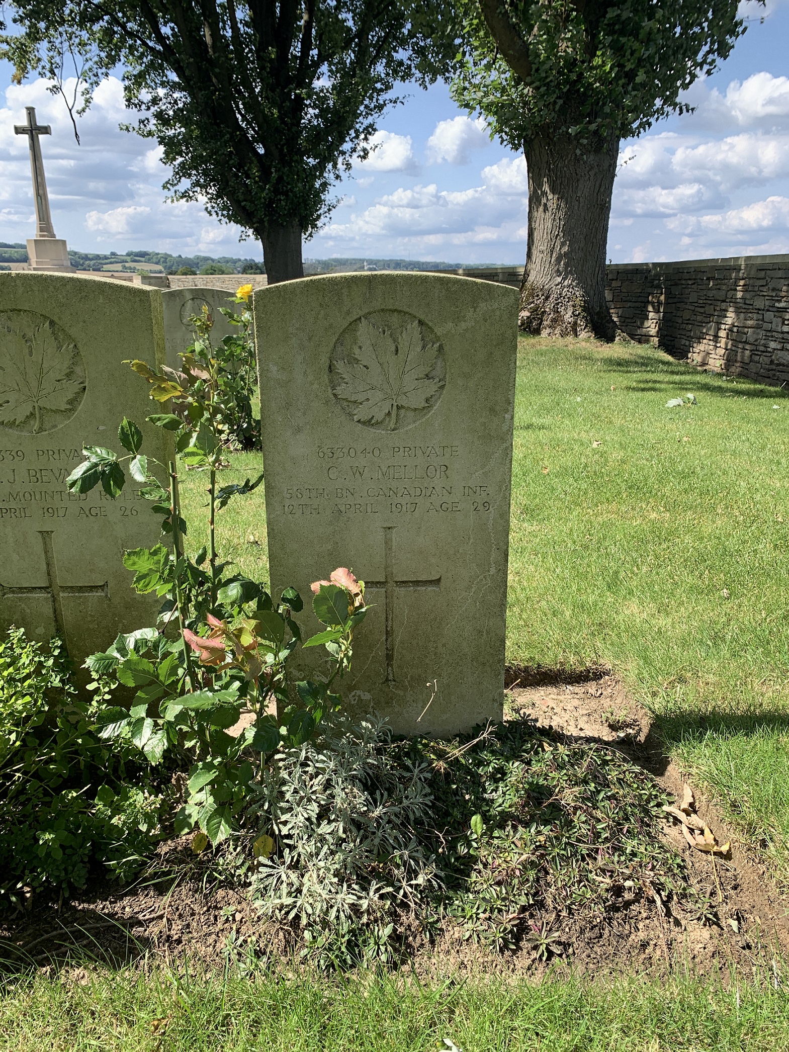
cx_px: 394
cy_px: 526
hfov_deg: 53.1
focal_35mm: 26
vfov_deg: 67.3
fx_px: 790
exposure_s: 1/954
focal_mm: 4.25
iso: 25
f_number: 1.8
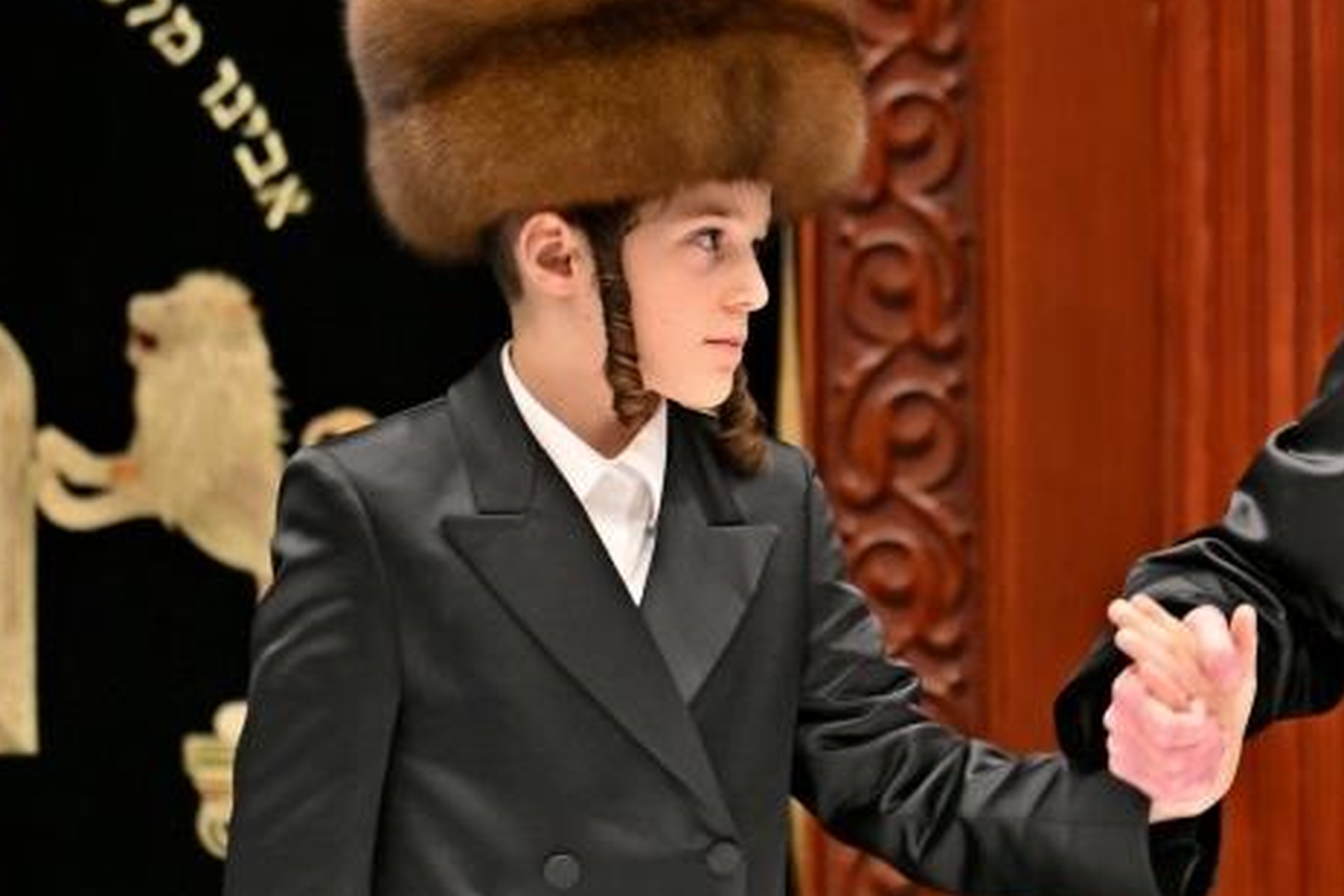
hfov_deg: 3.1
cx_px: 1359
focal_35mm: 665
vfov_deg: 2.1
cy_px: 227
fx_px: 24825
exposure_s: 1/250
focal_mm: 200
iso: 250
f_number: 2.8
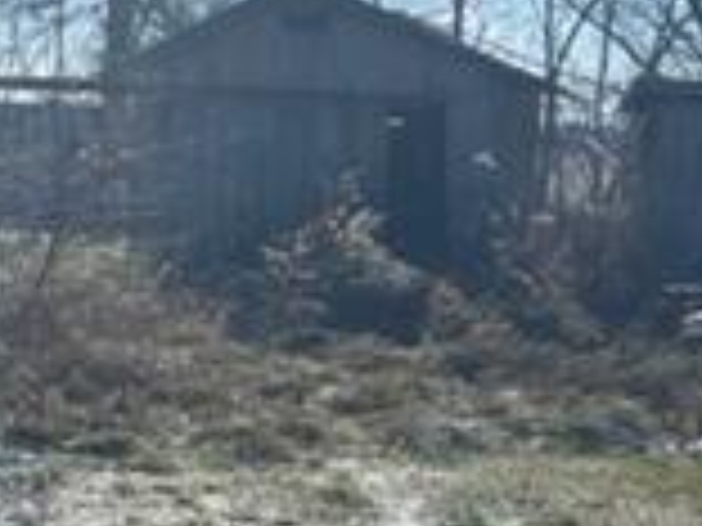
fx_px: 2170
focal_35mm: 107
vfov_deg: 13.8
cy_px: 180
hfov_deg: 16.2
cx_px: -454
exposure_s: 1/6579
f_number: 1.5
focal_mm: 5.7
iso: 50
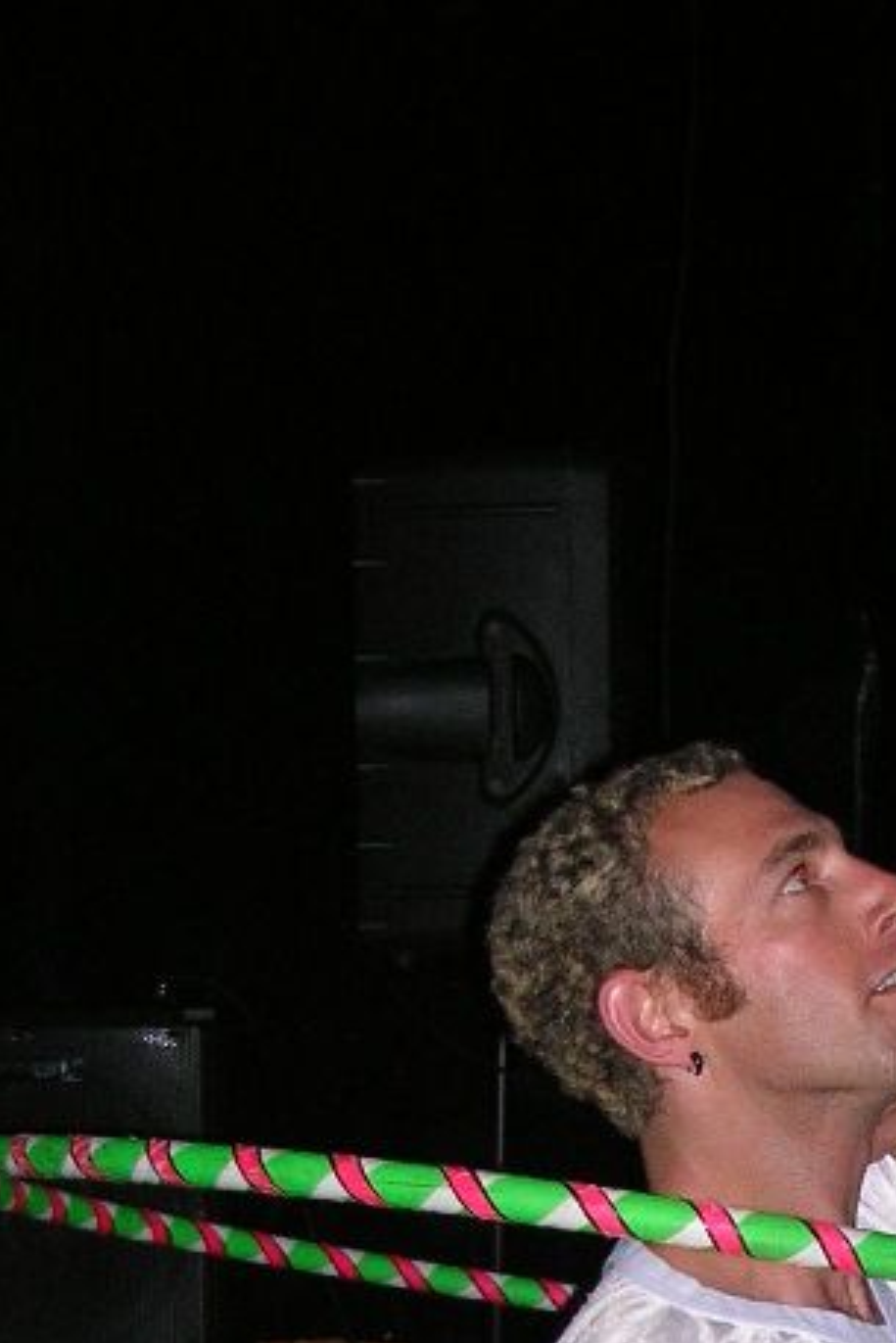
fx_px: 3394
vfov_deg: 20.8
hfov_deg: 14.9
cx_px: 776
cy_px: 1643
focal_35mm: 91
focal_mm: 5.8
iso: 81
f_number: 2.8
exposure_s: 1/60.1
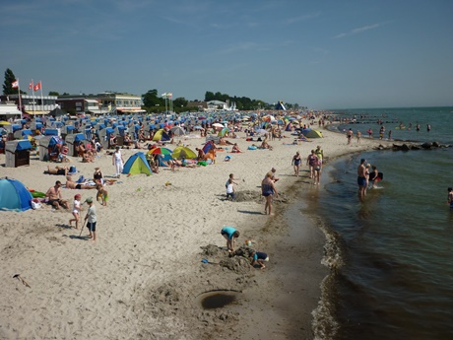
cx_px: 226
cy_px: 170
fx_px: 432
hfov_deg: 55.4
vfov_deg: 42.9
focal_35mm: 33
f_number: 8
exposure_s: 1/400
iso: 80
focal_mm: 5.5
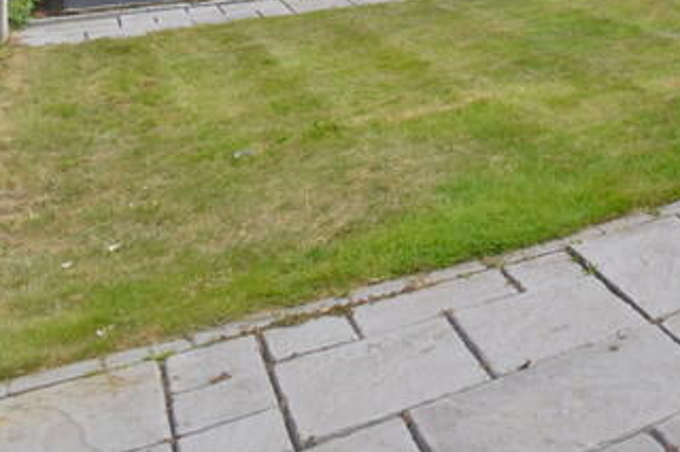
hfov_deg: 31.8
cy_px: -190
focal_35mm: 48
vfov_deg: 23.5
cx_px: 878
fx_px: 906
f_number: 8
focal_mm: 10
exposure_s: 1/250
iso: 110
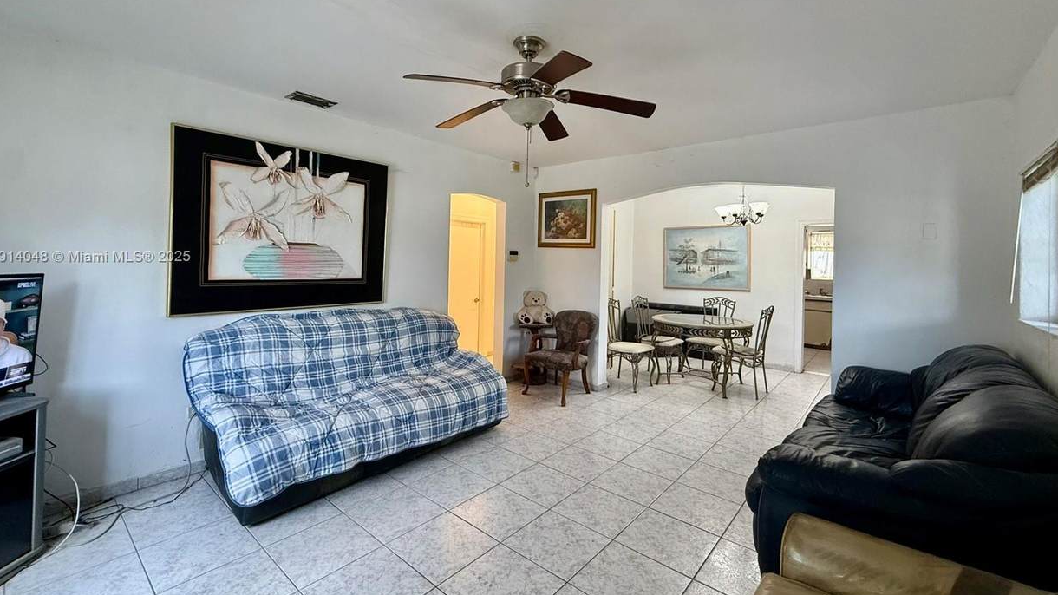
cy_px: 258
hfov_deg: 99.4
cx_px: 524
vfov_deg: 66.8
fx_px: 449
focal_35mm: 16
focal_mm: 2.22
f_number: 2.2
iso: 200
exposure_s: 1/60
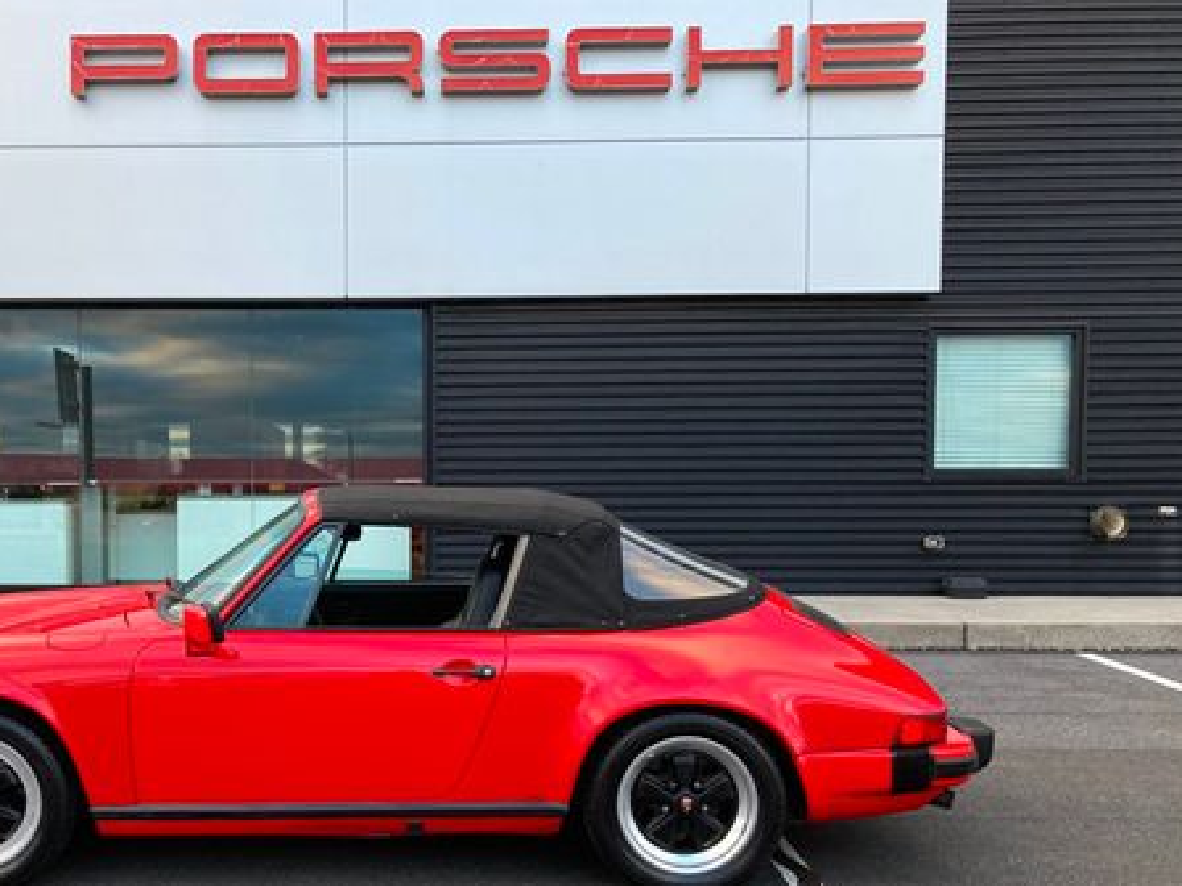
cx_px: 412
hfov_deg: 46.2
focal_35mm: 40
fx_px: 1366
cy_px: 567
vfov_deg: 35.7
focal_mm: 3.99
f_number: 1.8
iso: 50
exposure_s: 1/121
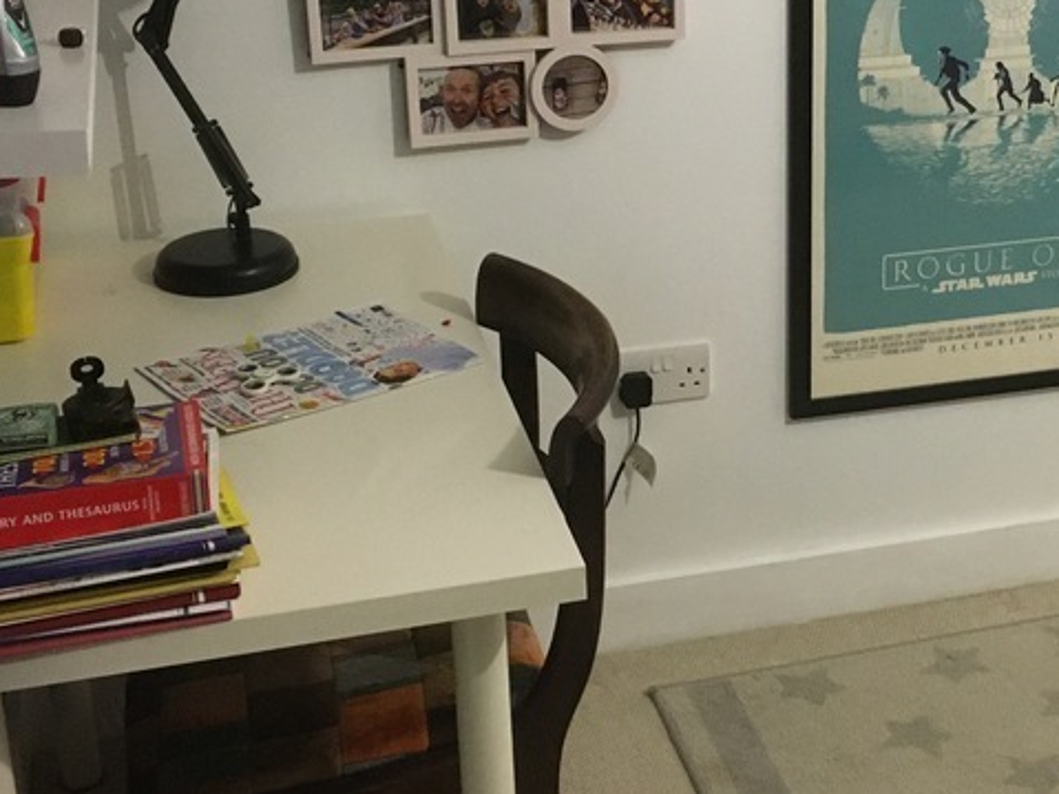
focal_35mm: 62
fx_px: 1896
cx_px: 789
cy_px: 270
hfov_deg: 30.7
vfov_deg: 23.5
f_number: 2.2
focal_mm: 4.15
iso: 250
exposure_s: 1/17
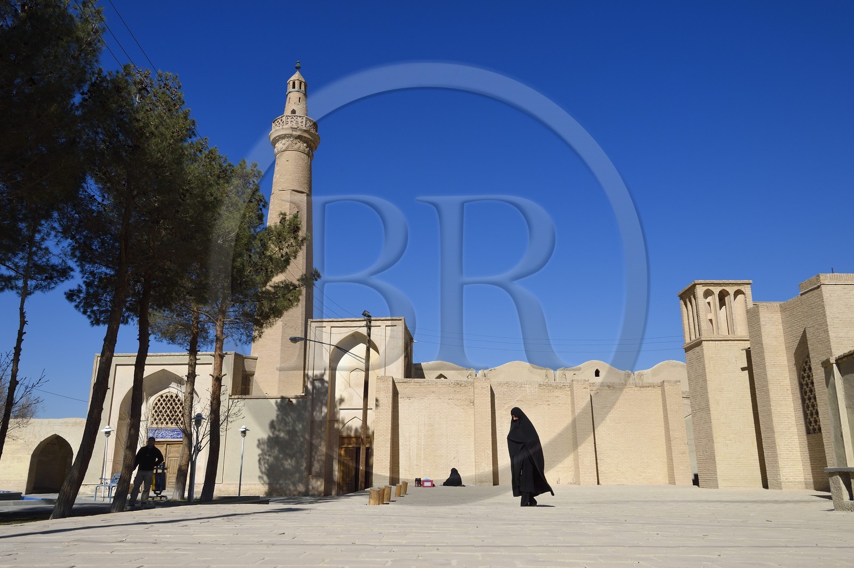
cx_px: 427
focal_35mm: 31
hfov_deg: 60.3
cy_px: 284
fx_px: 735
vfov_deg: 42.3
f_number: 14
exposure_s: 1/320
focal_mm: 31
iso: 200
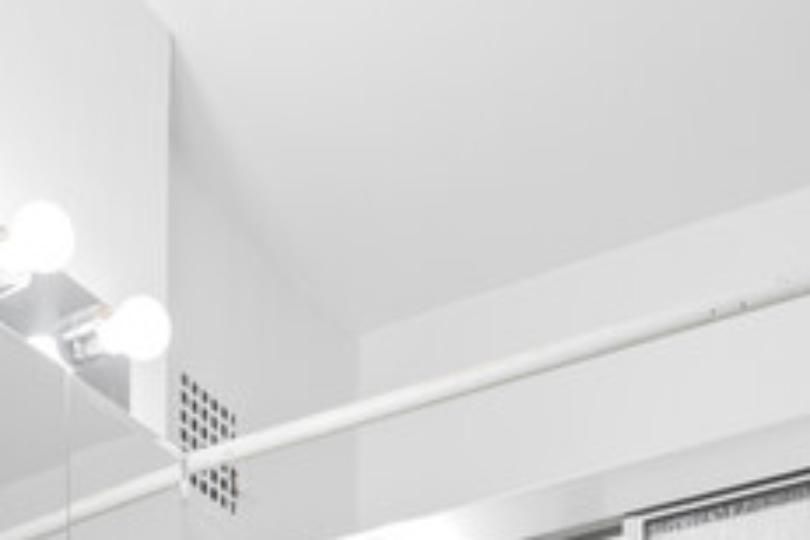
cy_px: 1354
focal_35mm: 65
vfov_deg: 13.7
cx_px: 300
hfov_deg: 30.8
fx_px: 1462
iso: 320
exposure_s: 1/2.5
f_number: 8
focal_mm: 15
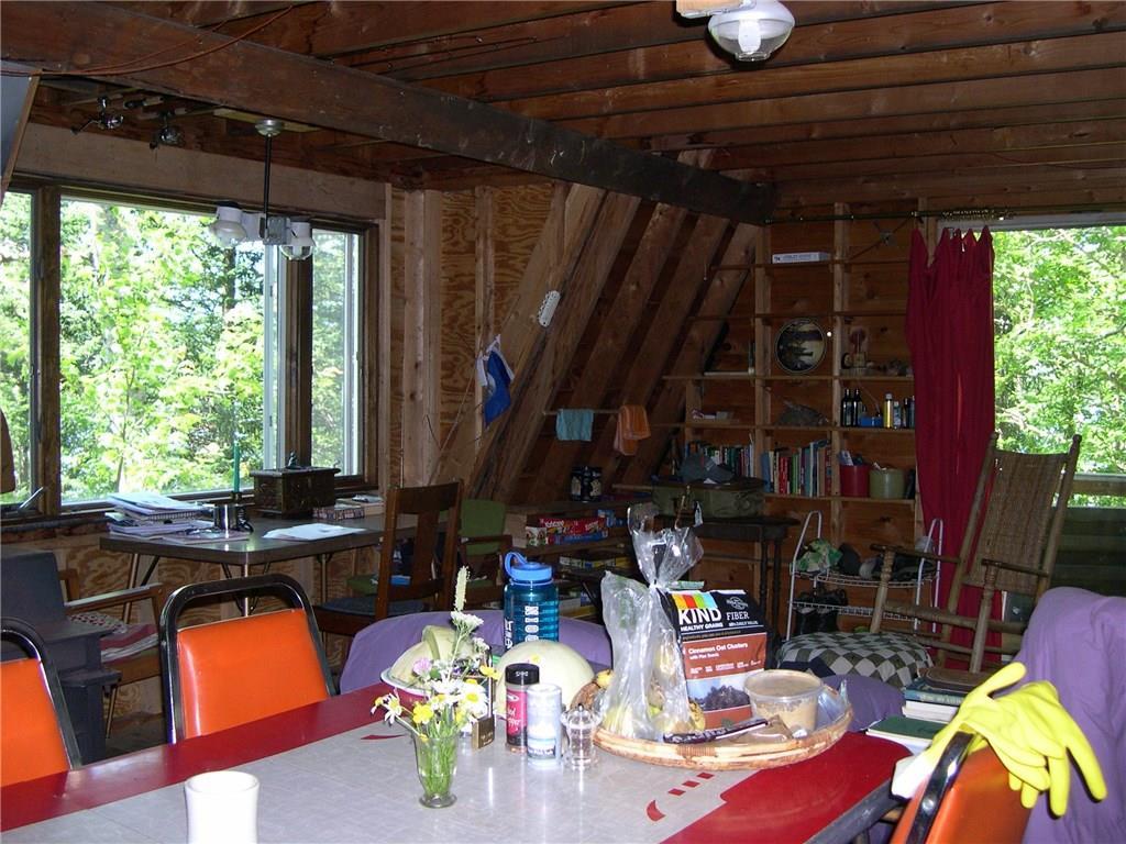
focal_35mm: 38
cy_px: 422
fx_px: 1236
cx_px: 563
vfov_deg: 37.7
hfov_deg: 49.0
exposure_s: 1/60
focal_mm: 8
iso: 217
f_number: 2.8
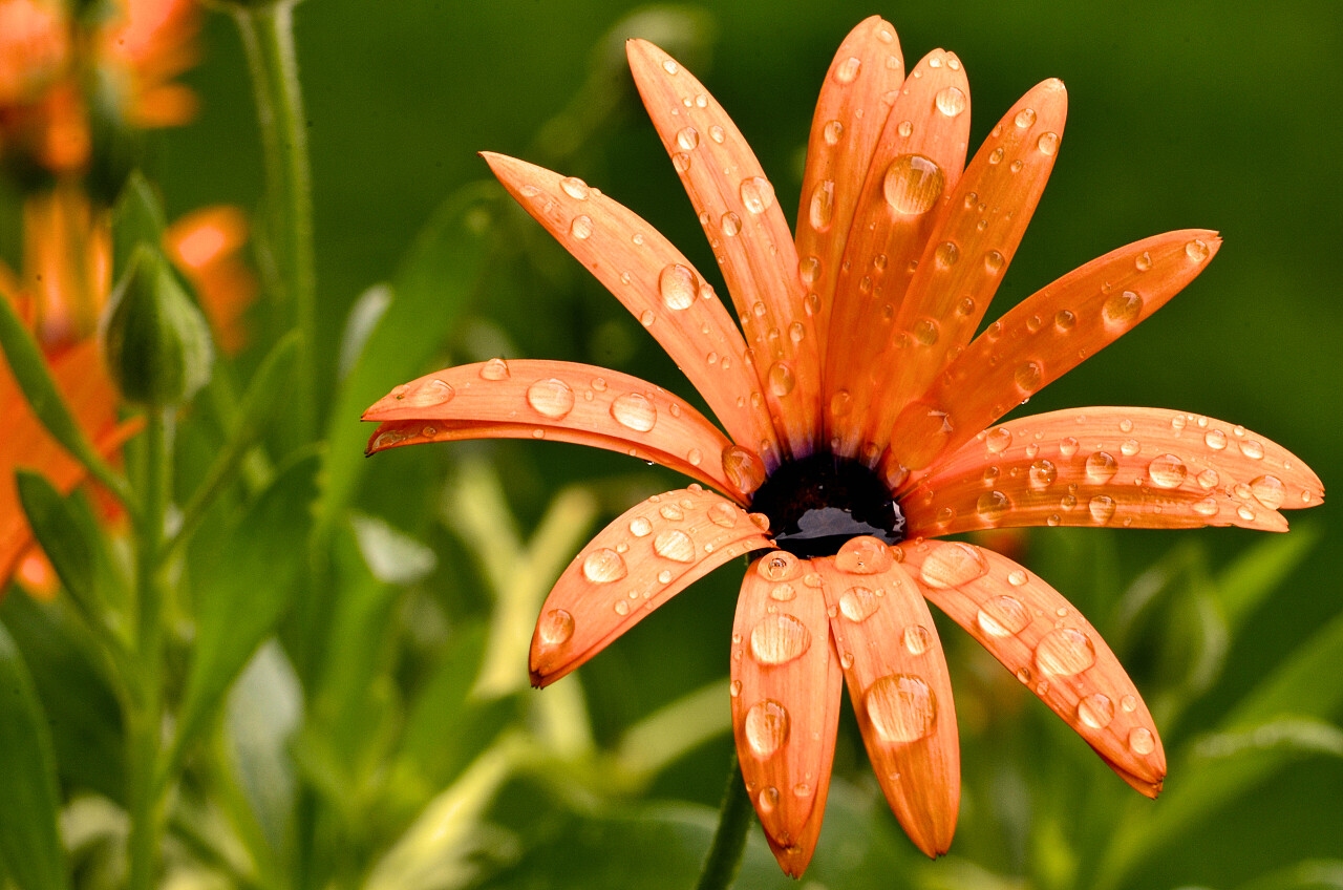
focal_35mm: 188
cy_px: 445
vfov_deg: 7.3
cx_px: 672
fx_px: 6981
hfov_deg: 11.0
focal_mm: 125
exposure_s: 1/10
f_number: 22
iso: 400
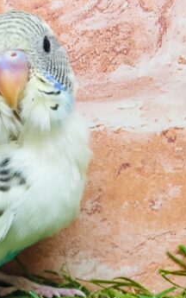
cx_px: -31
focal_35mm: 57
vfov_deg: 35.6
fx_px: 462
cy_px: 173
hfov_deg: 21.3
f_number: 2.2
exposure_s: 1/30
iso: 100
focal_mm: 4.15
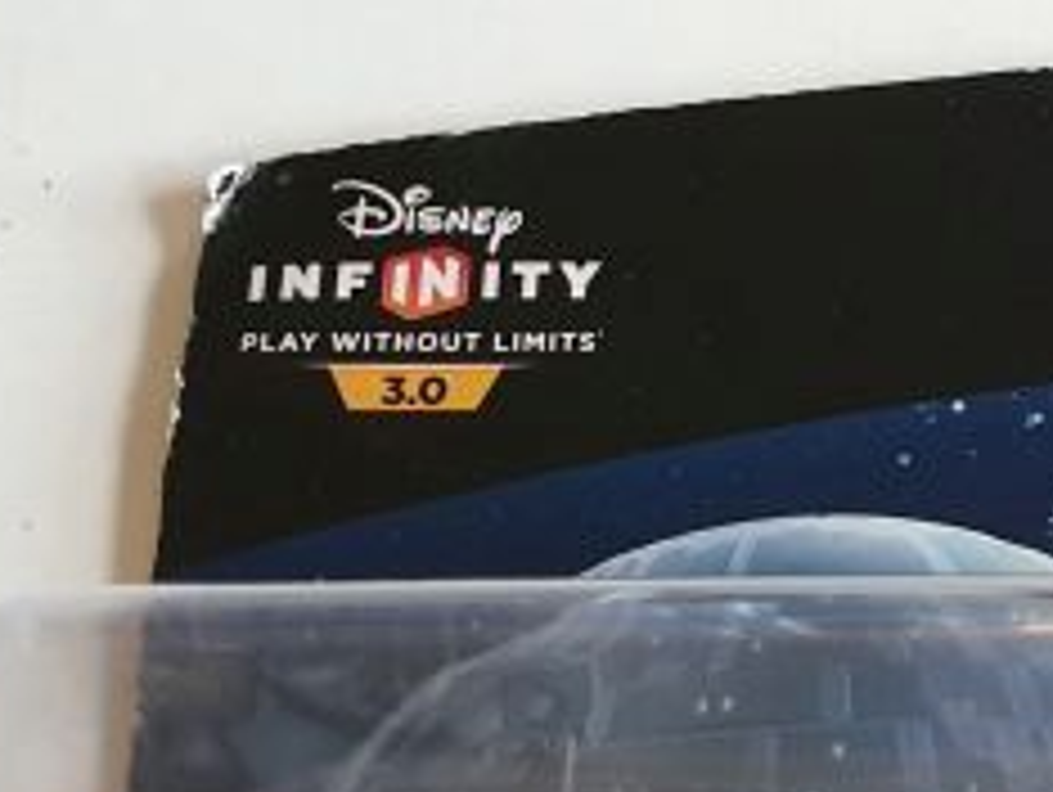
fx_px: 3380
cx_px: 1750
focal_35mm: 111
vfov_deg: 12.8
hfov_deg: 15.7
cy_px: 1102
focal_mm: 4.3
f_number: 2.4
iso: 320
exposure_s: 1/33
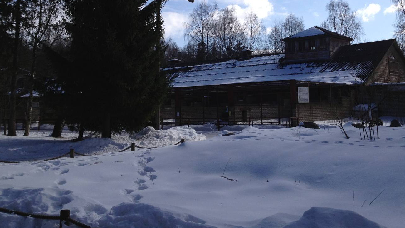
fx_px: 505
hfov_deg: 43.4
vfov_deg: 25.2
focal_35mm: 47
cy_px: 68
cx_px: 248
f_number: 2.4
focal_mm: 4.28
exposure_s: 1/2907
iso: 50
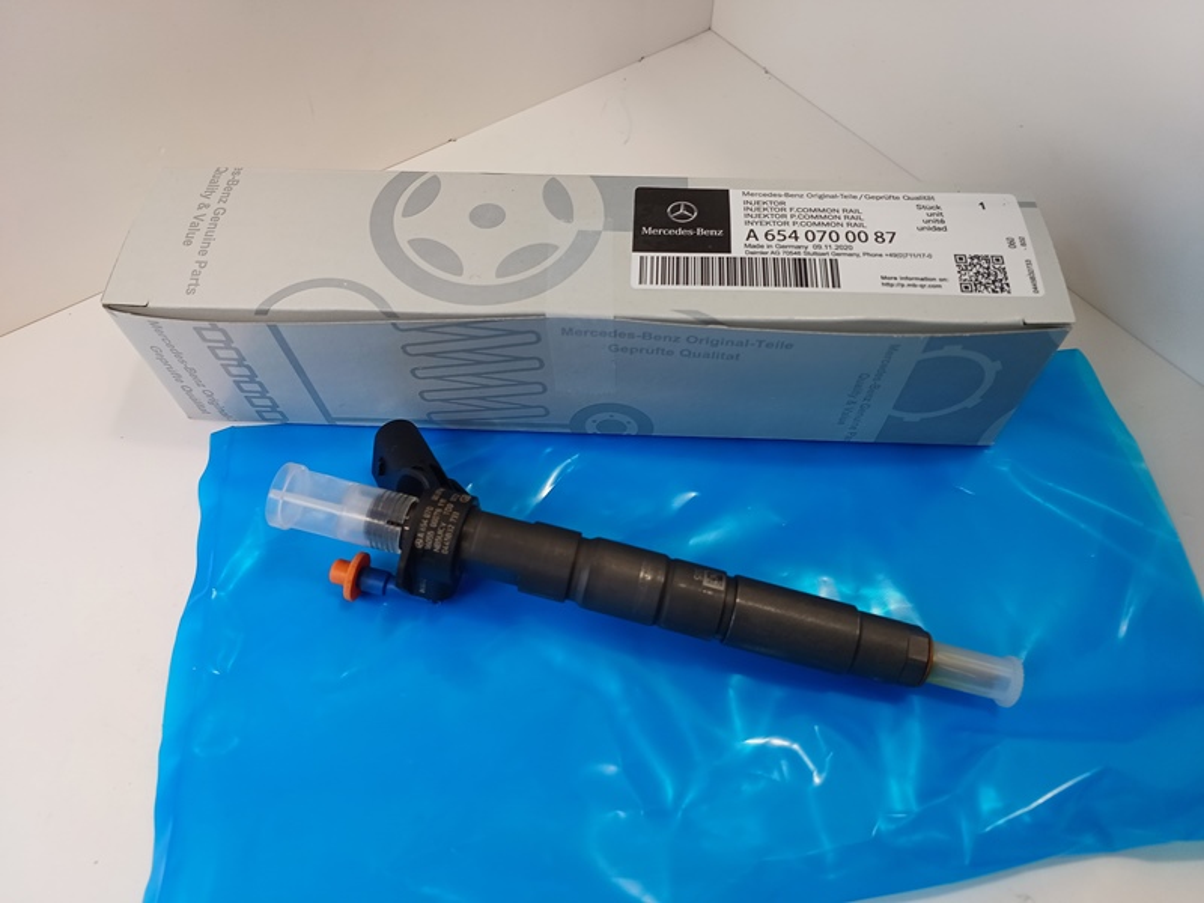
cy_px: 452
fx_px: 800
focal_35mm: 23
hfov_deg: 73.9
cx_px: 602
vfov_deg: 58.9
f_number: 1.8
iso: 50
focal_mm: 5.06
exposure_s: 1/50
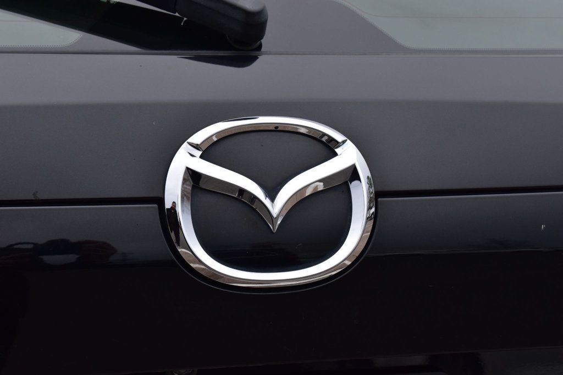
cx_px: 282
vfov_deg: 18.2
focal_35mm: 75
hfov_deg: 27.0
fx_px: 1172
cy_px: 188
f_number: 10
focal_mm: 50
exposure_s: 1/250
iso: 400
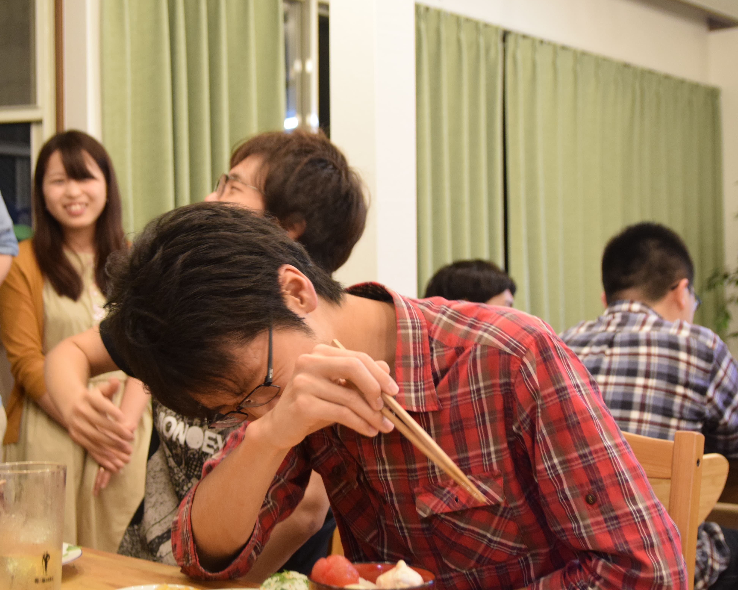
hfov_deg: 35.8
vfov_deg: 29.1
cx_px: 287
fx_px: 1136
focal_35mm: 52
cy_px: 316
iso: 1250
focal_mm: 24
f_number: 3.2
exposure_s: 1/50
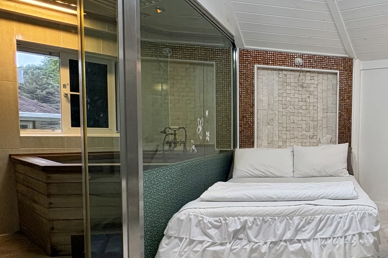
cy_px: 156
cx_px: 413
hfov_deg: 46.8
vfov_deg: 42.1
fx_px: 334
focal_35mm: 31
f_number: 2.2
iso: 125
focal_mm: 2.22
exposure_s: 1/60
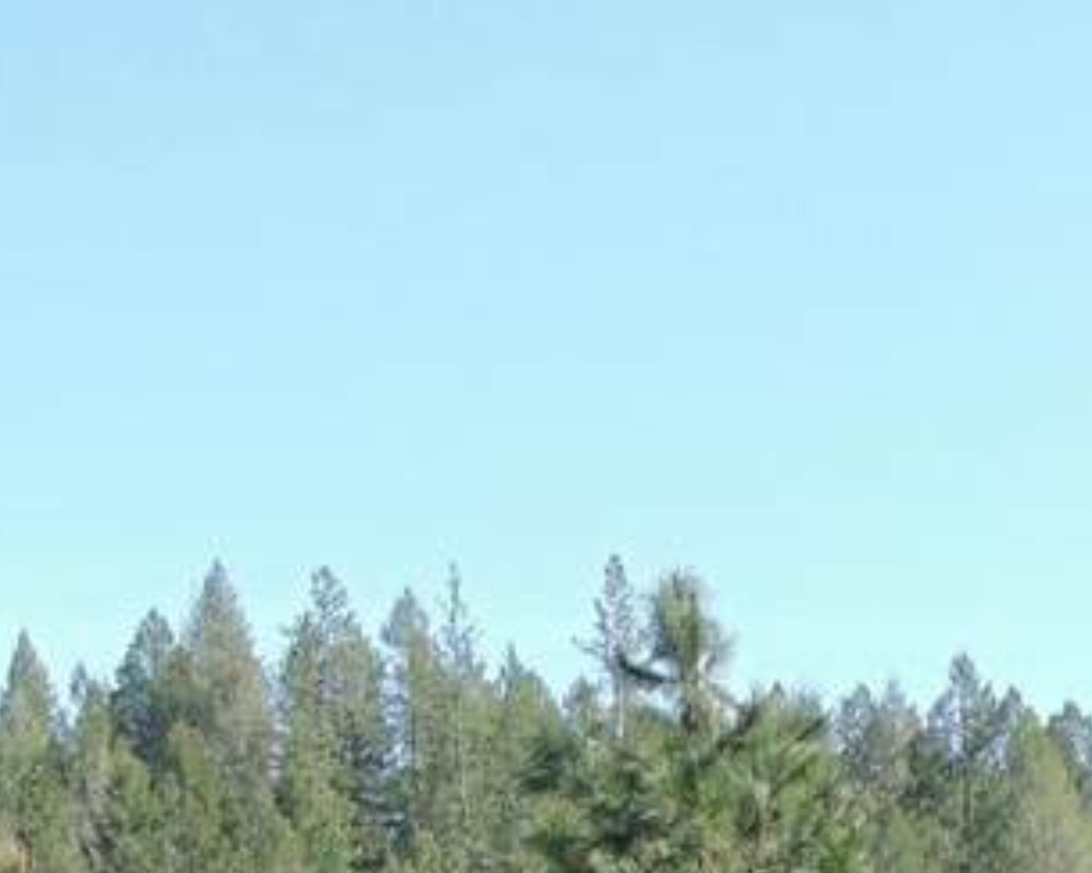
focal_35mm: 90
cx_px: 834
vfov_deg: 14.8
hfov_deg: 21.1
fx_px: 2909
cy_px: 1596
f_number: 3.1
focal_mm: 4
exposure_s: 1/400
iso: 80
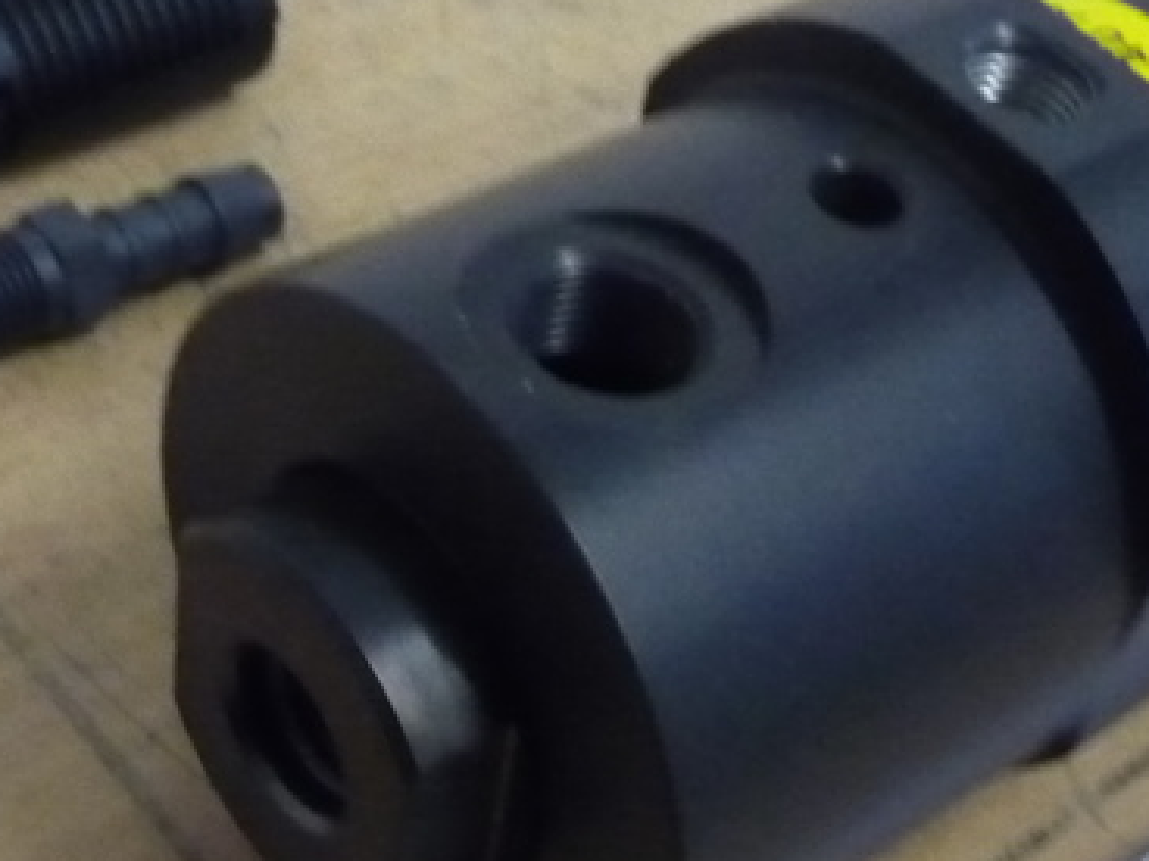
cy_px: 477
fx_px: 2423
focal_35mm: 73
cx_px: 727
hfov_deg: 26.6
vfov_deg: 20.2
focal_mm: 4.7
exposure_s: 1/30
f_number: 3.3
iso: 800
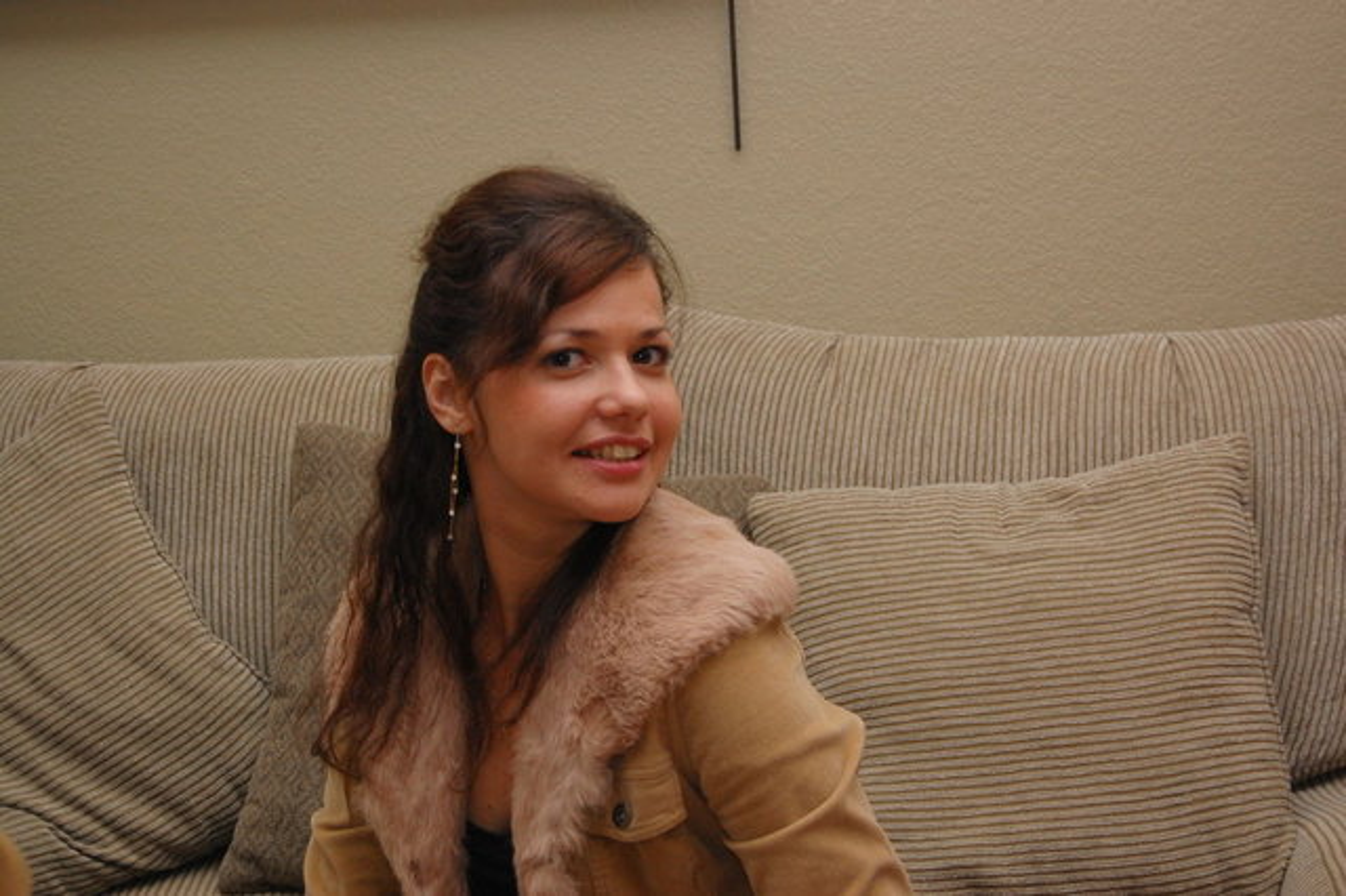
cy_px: 448
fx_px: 2354
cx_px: 673
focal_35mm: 63
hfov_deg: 31.9
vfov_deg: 21.5
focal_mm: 42
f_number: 5.3
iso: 800
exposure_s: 1/60
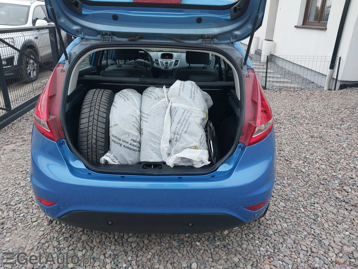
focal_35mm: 30
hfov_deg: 60.0
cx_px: 179
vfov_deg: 46.8
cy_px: 134
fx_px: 310
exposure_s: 1/100
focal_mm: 4.6
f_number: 1.8
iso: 80
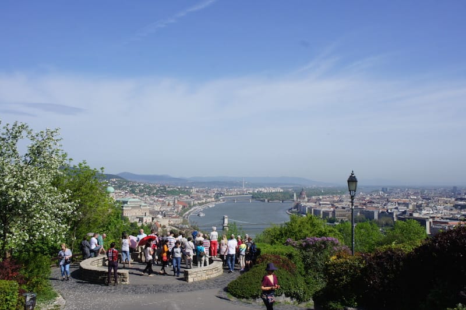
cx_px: 233
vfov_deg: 36.8
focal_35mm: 36
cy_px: 155
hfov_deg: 53.2
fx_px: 466
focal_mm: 24
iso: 200
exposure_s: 1/250
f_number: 11
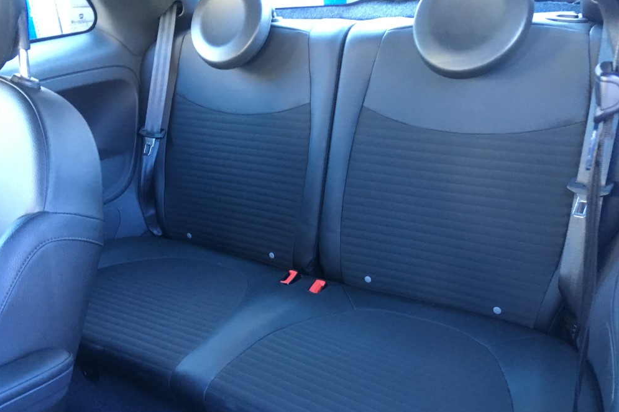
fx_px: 533
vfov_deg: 42.2
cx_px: 301
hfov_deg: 60.3
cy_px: 237
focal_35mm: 31
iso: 200
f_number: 2.2
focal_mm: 4.15
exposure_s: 1/30
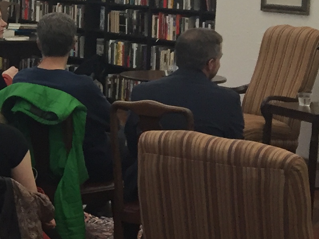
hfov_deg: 14.5
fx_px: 1088
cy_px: 79
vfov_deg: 12.5
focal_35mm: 118
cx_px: -273
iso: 80
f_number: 2.2
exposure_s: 1/30
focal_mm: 4.15
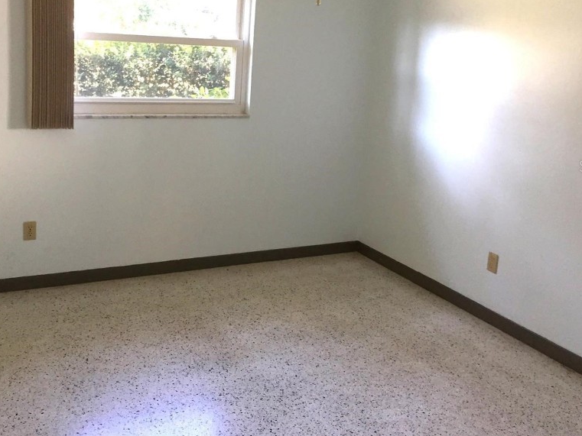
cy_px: 166
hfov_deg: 47.8
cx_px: 260
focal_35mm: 39
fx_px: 656
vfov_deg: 36.6
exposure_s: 1/30
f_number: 2.2
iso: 100
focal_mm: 4.15
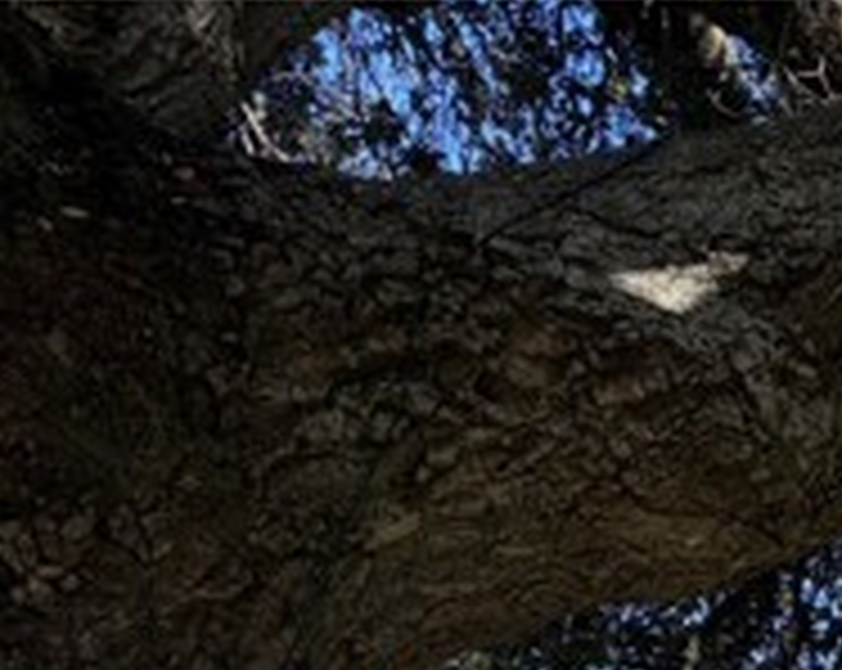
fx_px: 2165
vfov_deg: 15.8
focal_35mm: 87
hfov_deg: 18.7
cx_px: 1360
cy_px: 1075
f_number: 1.6
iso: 64
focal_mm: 5.96
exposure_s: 1/1484
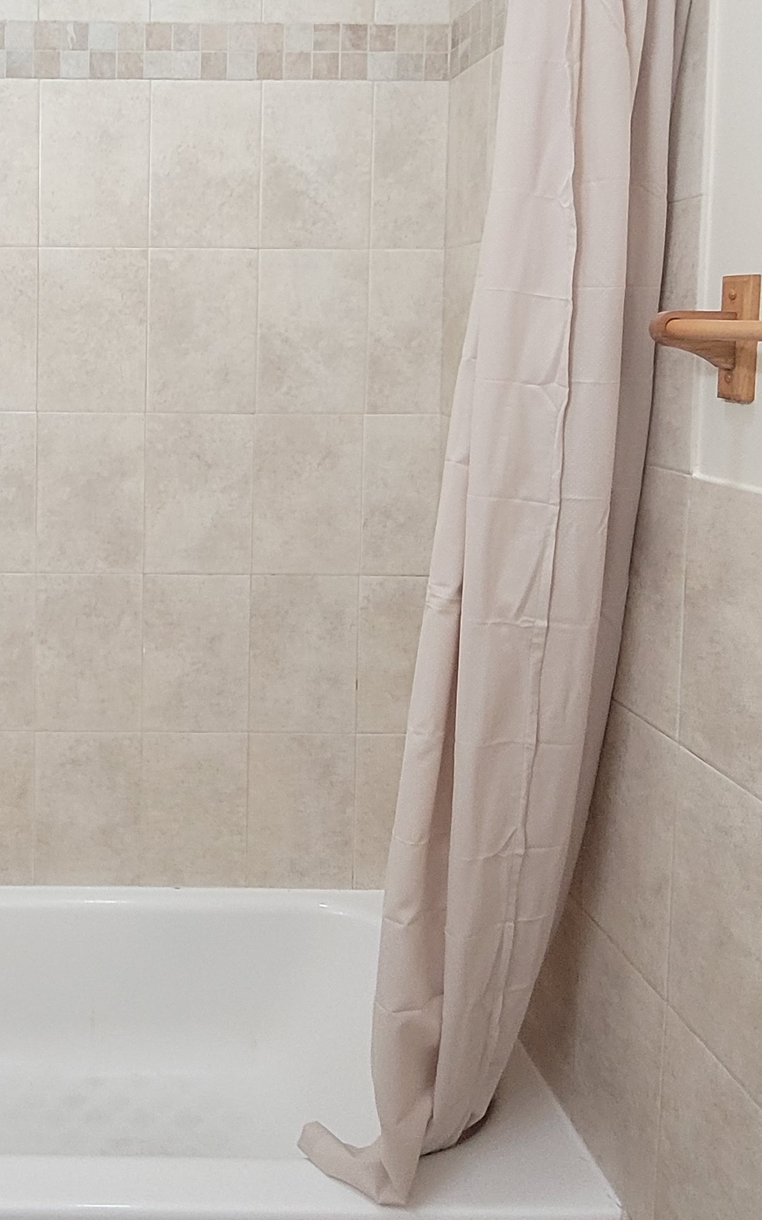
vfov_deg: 59.9
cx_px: 39
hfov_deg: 37.2
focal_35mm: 31
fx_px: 1030
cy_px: 413
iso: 250
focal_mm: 1.74
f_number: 2.2
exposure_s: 1/60
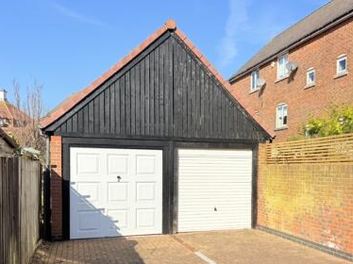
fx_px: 387
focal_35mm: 38
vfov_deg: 37.0
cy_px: 188
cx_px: 222
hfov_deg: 48.5
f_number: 1.78
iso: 80
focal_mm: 6.76
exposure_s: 1/5714
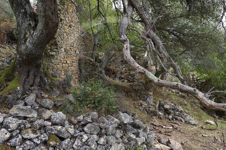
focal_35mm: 24
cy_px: 75
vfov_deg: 53.1
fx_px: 151
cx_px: 113
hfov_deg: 73.8
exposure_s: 1/125
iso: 400
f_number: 10
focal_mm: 24
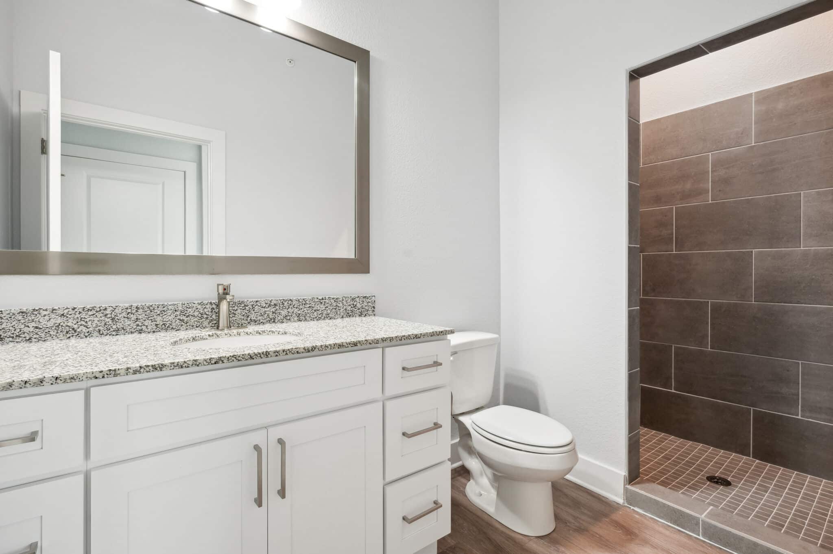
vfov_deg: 72.0
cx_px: 416
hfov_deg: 95.0
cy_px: 277
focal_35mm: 16
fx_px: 382
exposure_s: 1/15
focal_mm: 16.5
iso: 400
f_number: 8
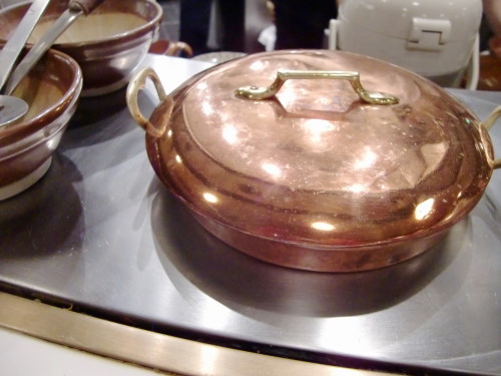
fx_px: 405
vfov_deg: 49.7
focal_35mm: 28
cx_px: 250
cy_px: 188
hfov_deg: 63.4
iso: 400
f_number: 2.6
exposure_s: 1/20
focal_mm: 4.9
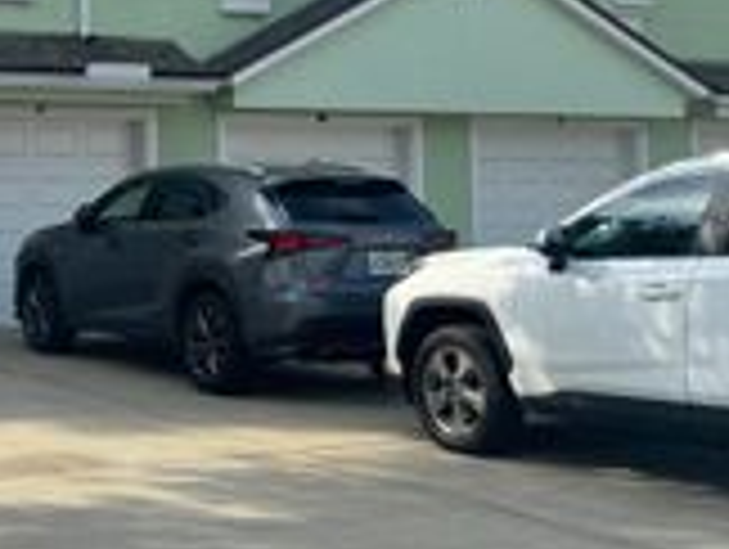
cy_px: 65
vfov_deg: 19.6
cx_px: 27
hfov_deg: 25.2
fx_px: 1561
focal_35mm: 74
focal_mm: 6.76
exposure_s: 1/2252
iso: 80
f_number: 1.78
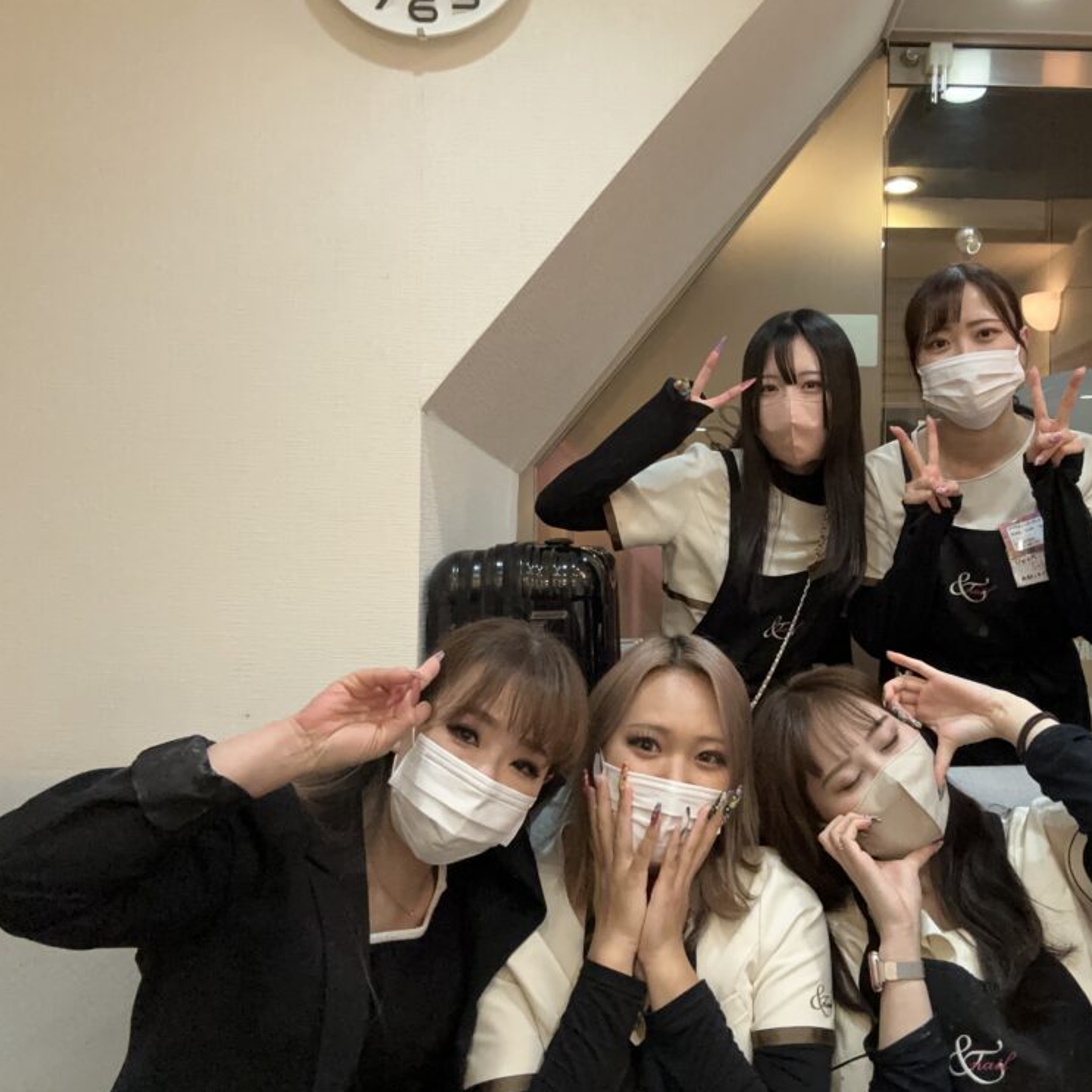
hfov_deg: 56.3
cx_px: 708
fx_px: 999
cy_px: 532
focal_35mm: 28
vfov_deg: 57.3
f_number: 1.9
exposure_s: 1/40
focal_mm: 2.69
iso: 250
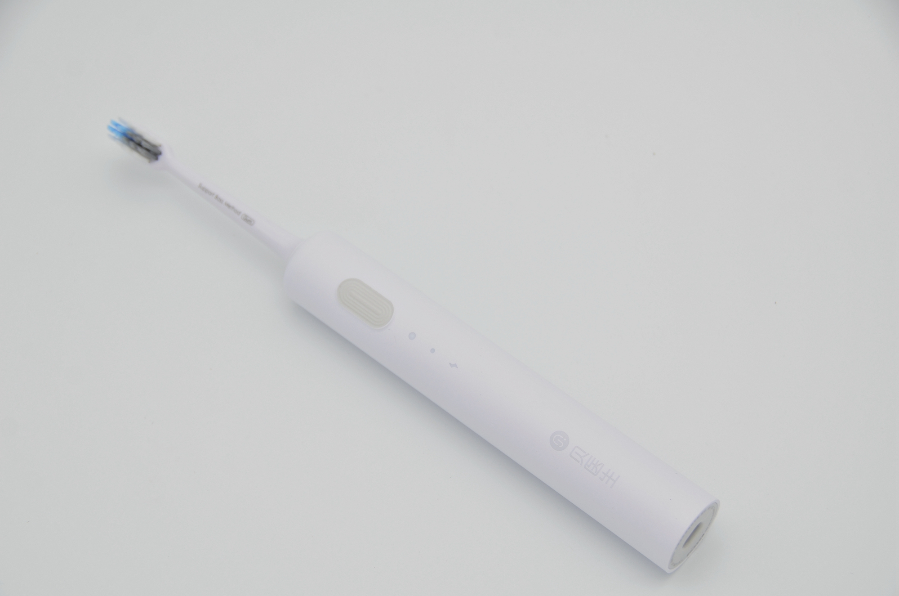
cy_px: 298
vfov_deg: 18.1
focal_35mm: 75
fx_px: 1869
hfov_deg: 27.0
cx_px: 450
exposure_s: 1/160
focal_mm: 50
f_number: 6.3
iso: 160
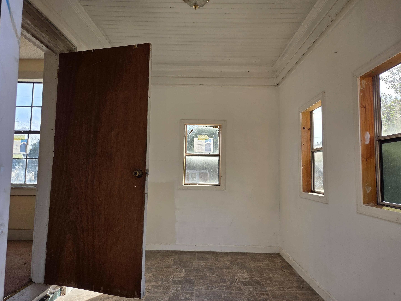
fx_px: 278
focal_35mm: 24
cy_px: 144
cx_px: 197
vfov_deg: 56.8
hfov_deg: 71.6
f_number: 1.8
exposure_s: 1/900
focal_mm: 5.4
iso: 80
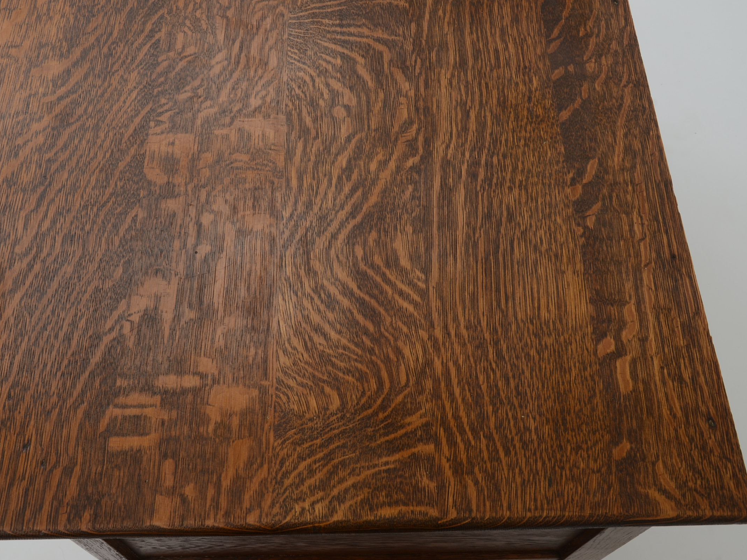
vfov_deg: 36.0
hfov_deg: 46.7
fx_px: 863
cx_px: 330
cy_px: 279
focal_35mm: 40
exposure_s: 1/125
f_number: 13
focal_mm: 24
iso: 125
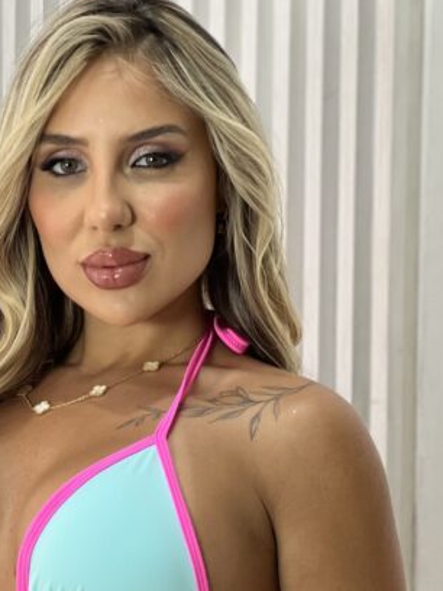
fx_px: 3003
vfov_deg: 11.1
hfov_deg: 8.4
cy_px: 584
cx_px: 74
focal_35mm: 176
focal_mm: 9
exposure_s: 1/120
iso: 100
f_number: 2.8
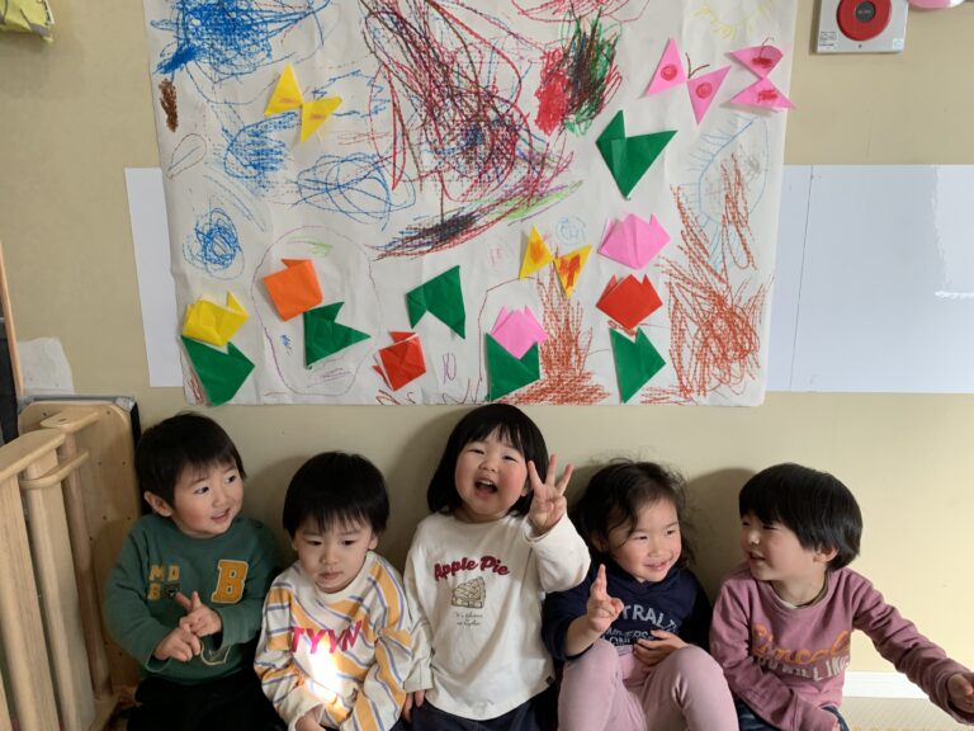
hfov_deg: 67.3
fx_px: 732
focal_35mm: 26
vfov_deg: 53.1
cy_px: 366
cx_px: 487
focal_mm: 4.25
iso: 64
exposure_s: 1/121
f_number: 1.8
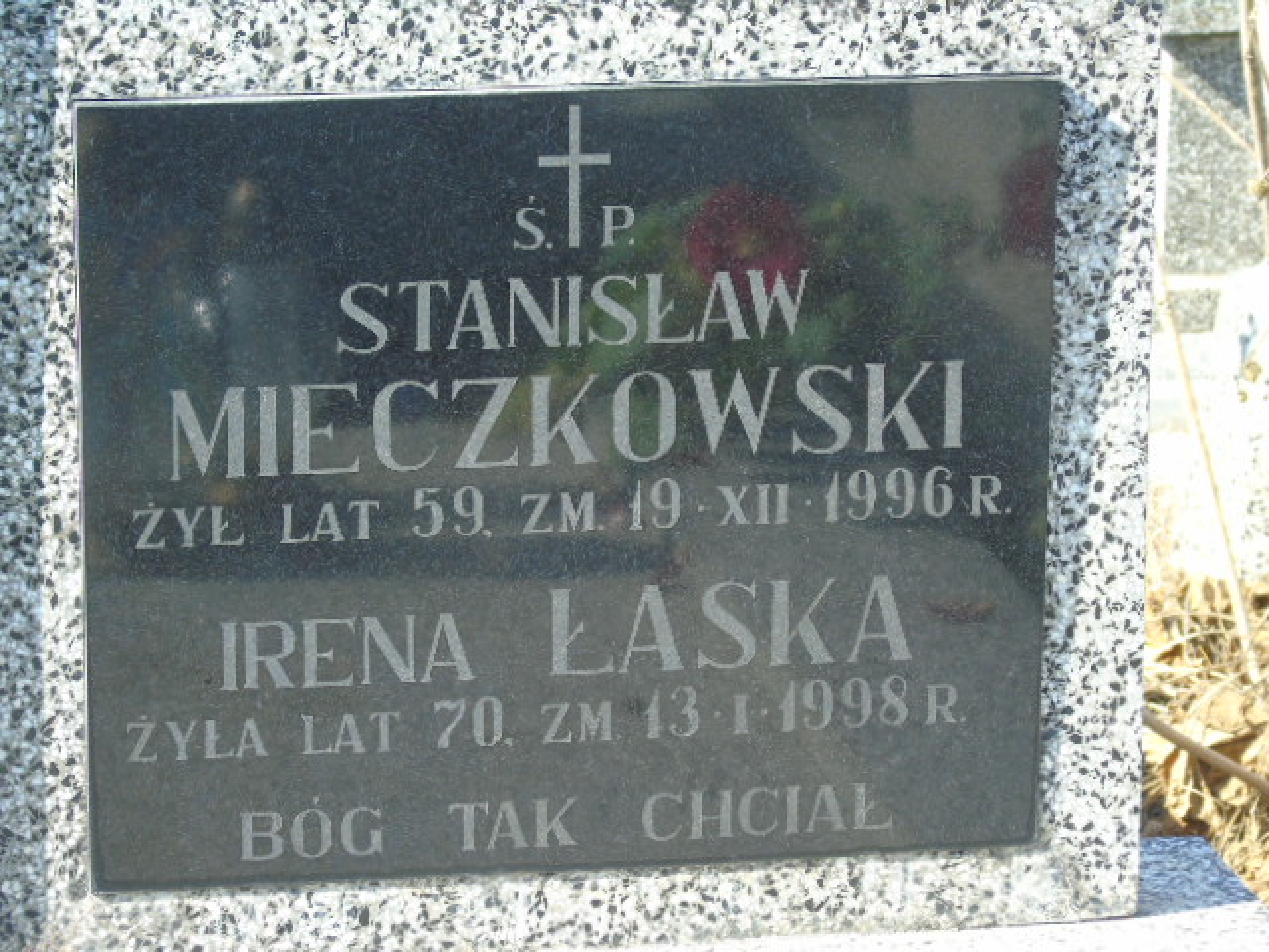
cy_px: 476
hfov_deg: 13.9
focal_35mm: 142
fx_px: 5206
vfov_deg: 10.4
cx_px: 634
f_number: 4.7
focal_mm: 25
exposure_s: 1/125
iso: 100
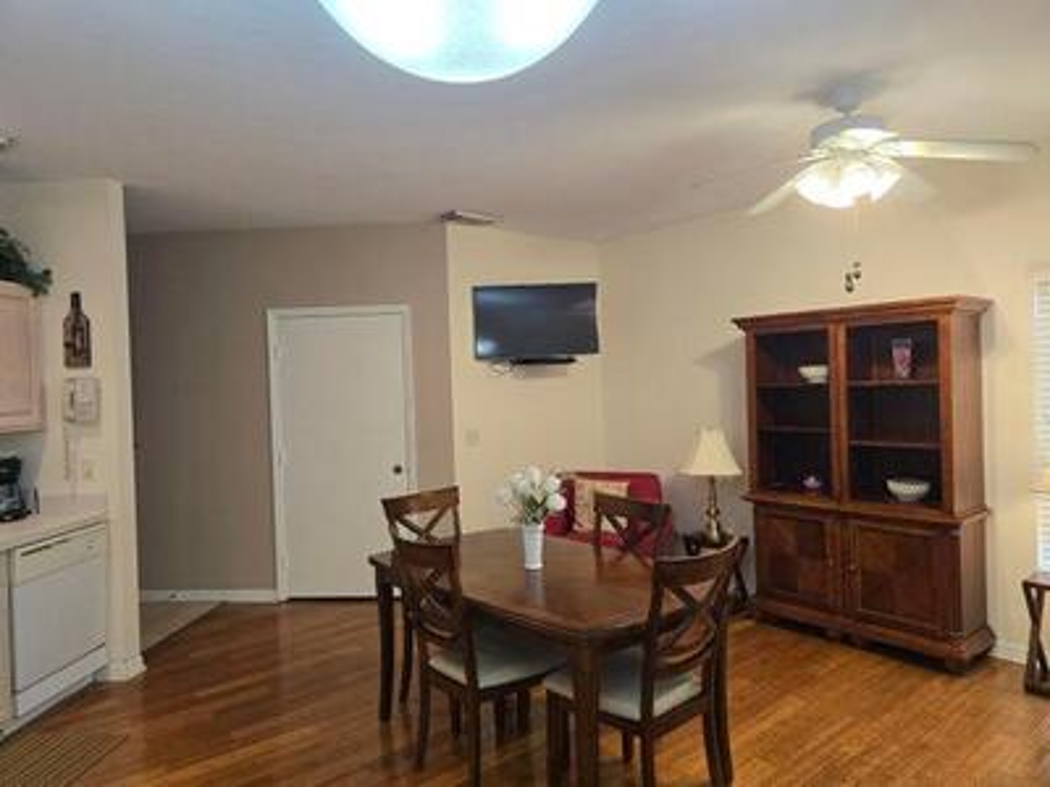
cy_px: 394
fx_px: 698
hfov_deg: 73.9
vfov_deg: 58.9
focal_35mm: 23
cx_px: 525
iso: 320
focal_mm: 6.3
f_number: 1.7
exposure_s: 1/120
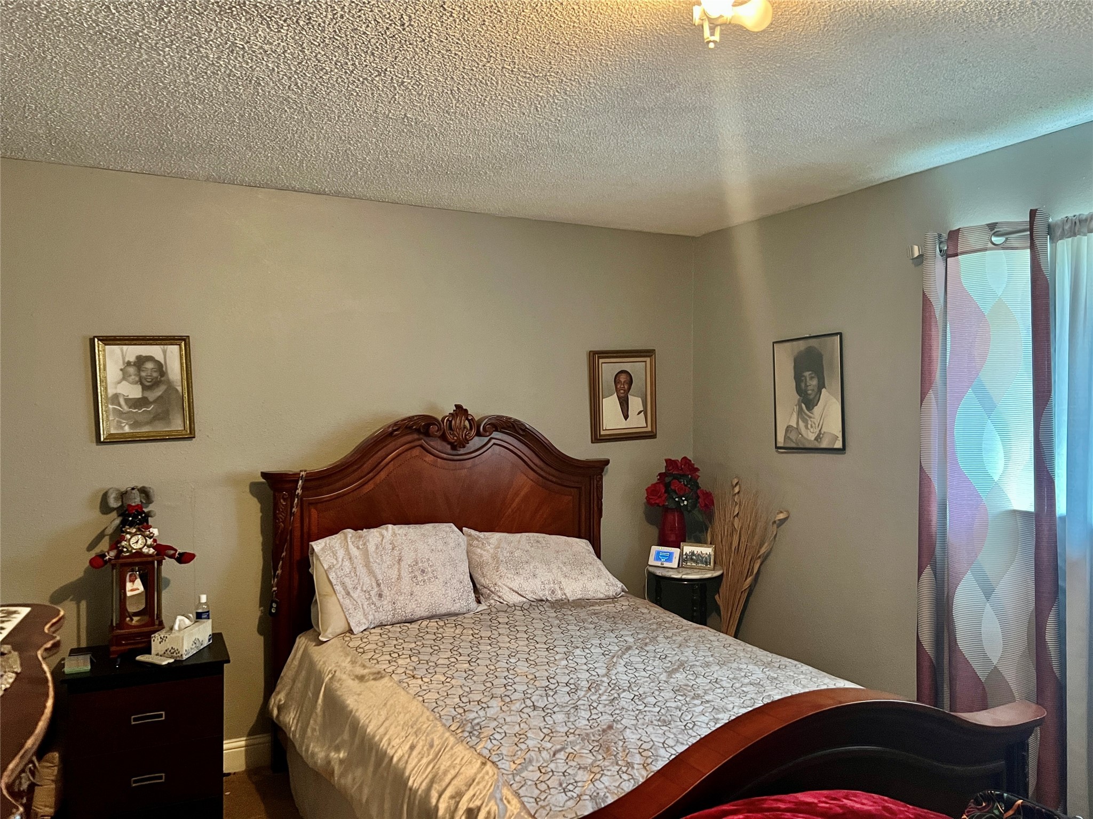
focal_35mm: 26
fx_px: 821
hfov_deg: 67.3
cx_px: 546
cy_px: 410
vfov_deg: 53.1
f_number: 1.5
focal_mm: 5.7
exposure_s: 1/40
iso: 640
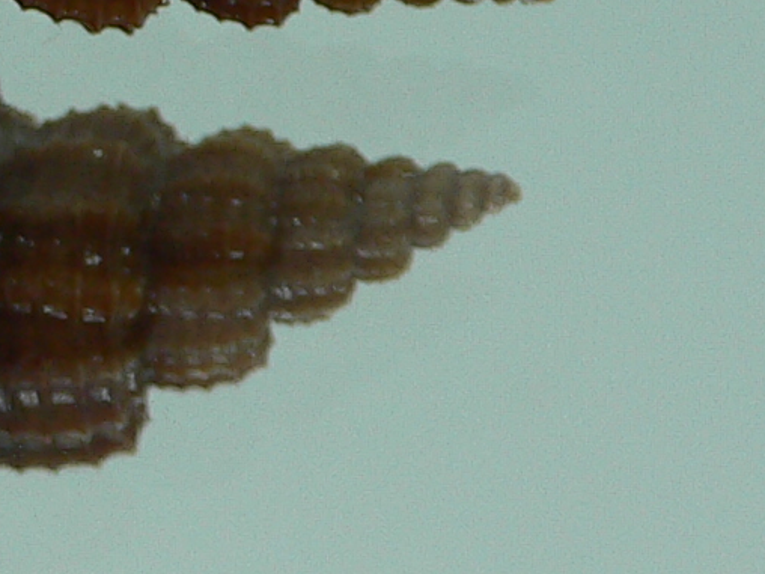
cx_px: -191
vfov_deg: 10.5
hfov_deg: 13.7
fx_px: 3072
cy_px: -155
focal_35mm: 139
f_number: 2.8
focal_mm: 4.6
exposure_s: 1/60
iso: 80
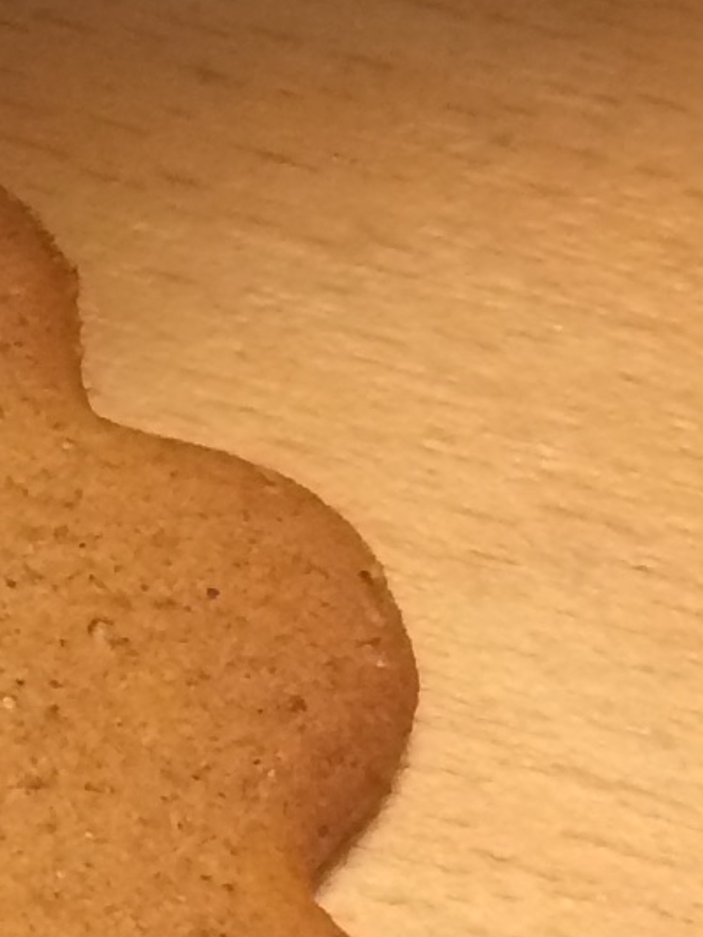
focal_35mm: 178
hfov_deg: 8.0
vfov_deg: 11.0
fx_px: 4820
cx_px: -662
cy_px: 58
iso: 160
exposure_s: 1/33
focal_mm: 4.15
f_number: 2.2
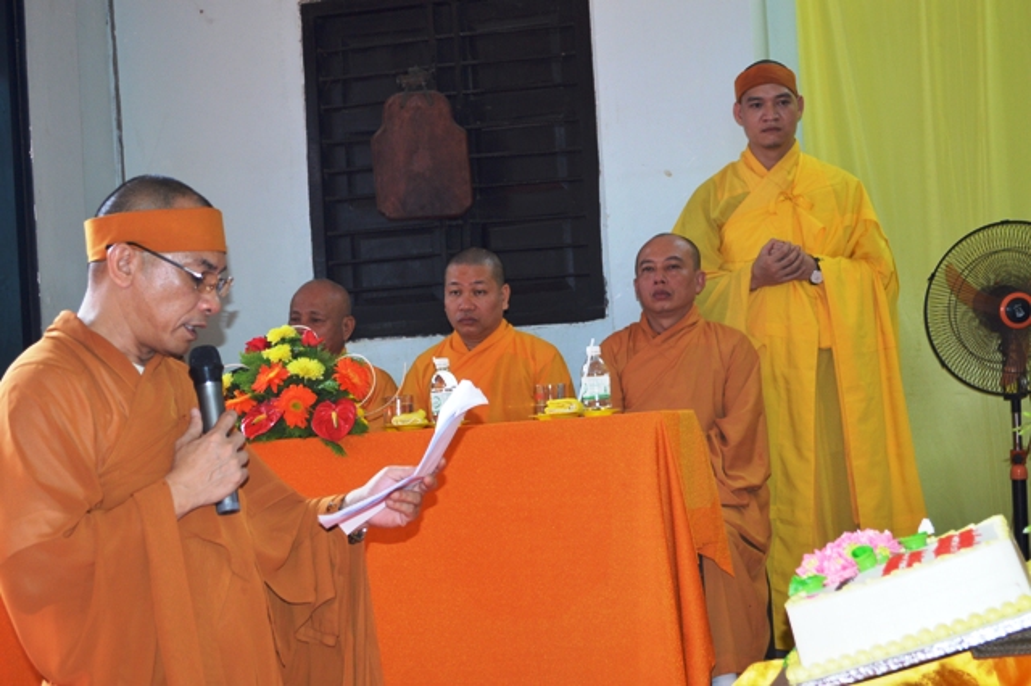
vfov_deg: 22.6
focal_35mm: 60
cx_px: 516
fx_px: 1717
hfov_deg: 33.4
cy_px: 343
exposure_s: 1/60
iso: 720
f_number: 5.3
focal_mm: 40
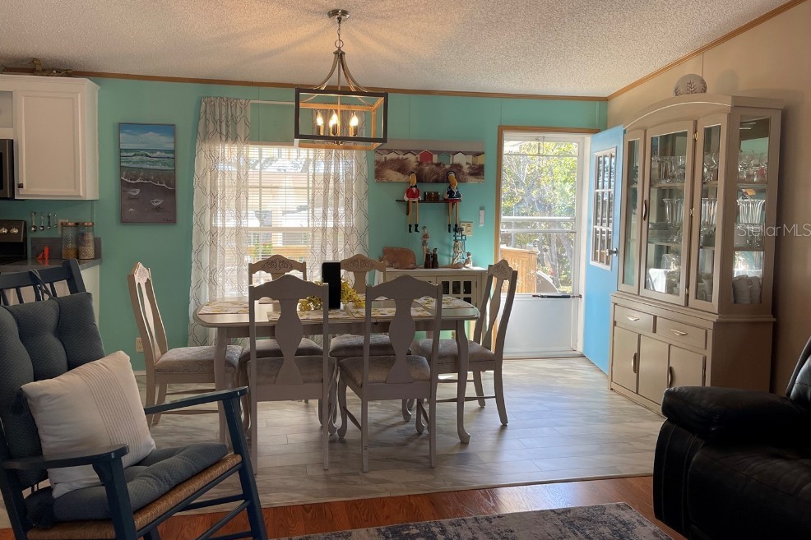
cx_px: 394
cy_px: 229
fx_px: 608
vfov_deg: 47.8
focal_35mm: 27
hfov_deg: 67.4
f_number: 1.6
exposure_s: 1/120
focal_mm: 5.1
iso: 40
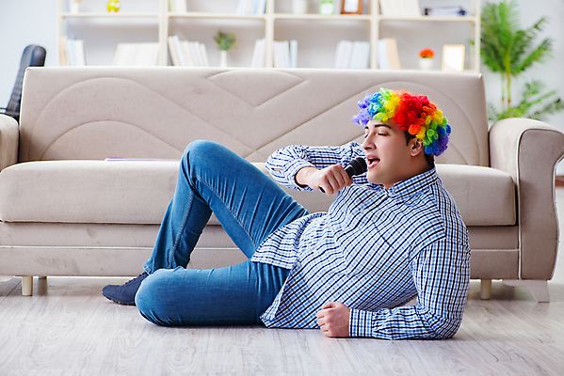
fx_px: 1646
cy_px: 188
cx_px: 282
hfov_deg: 19.4
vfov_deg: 13.1
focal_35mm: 105
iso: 200
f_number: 5
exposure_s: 1/100
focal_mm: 105
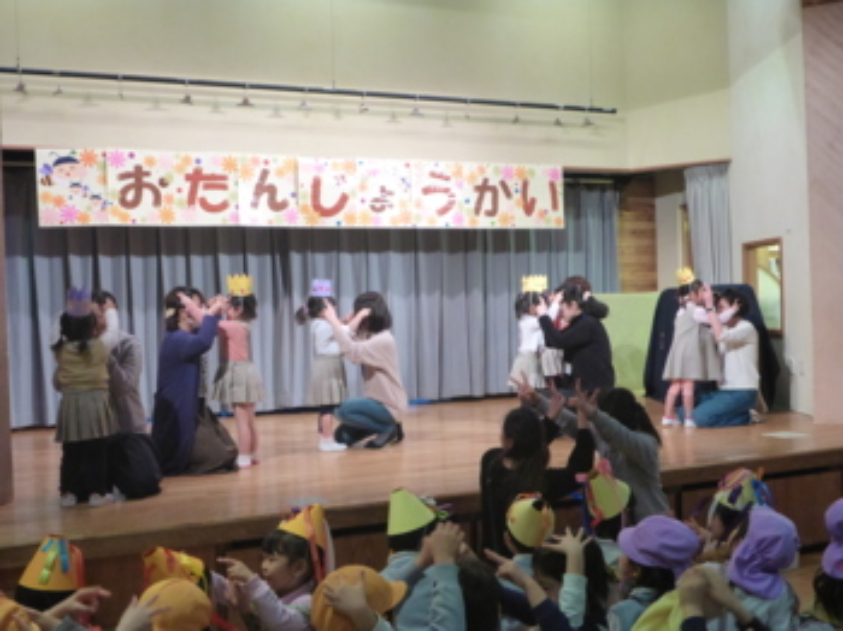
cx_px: 422
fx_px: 998
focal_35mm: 41
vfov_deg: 35.1
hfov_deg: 45.8
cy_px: 316
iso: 800
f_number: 4.2
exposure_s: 1/30
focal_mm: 7.4
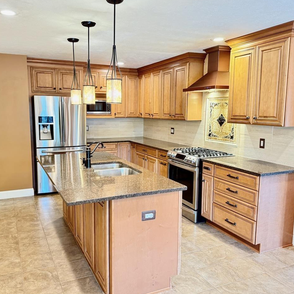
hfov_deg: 55.5
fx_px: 279
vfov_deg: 55.6
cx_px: 132
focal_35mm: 29
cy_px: 146
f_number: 1.78
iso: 640
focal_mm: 6.76
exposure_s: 1/40
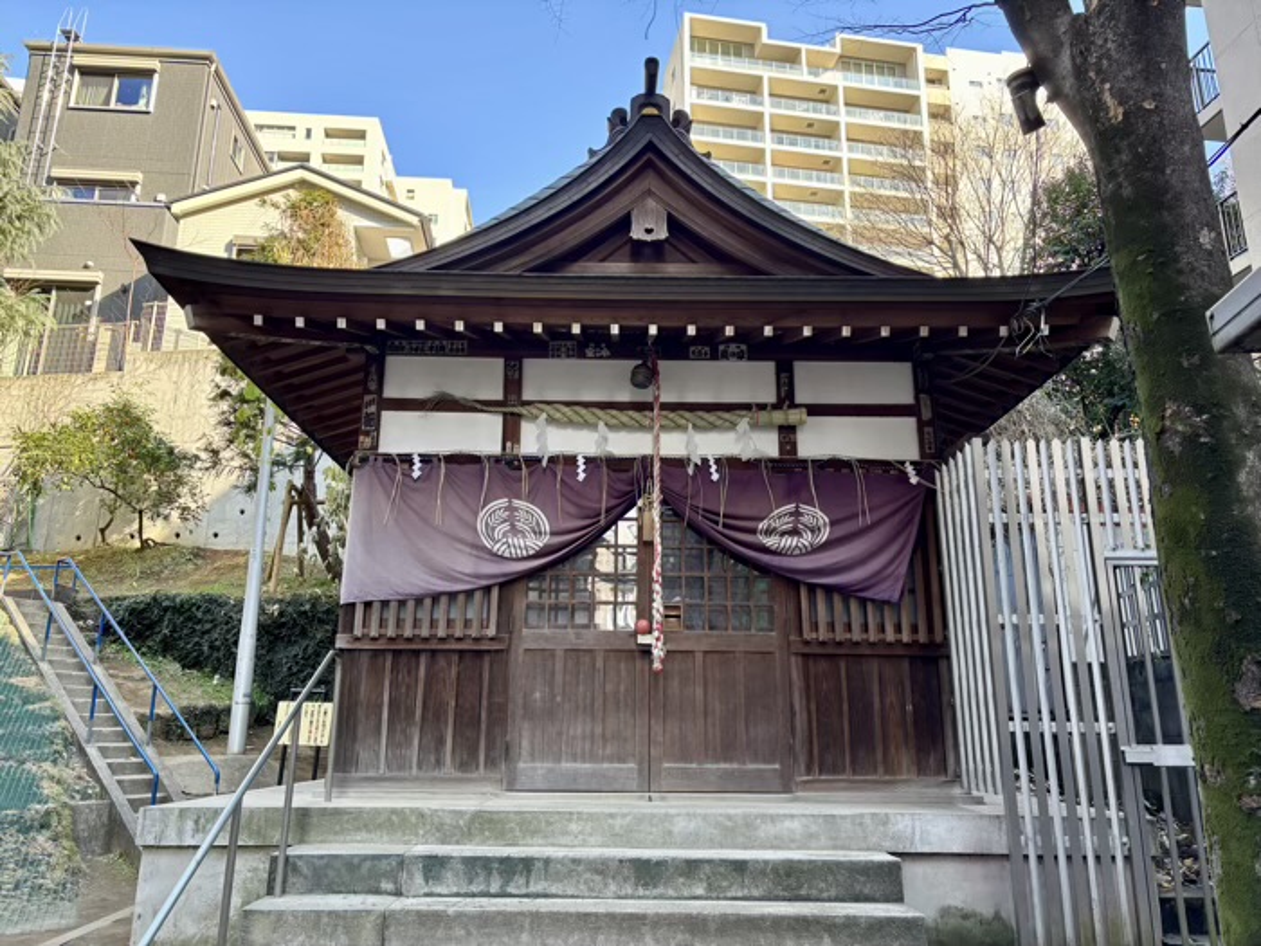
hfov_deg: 67.3
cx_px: 630
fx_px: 947
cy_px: 473
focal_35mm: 26
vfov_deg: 53.1
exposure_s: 1/168
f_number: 1.6
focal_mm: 5.96
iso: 50
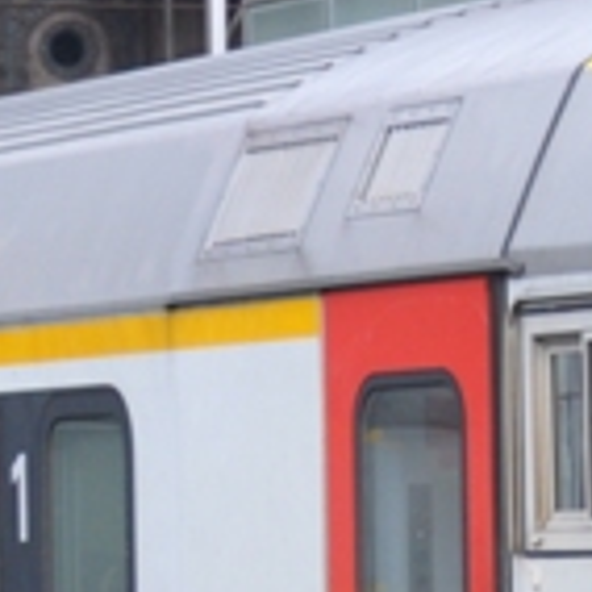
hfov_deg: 5.6
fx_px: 6037
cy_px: 550
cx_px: 288
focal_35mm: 312
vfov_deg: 5.6
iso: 500
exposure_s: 1/60
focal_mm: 34
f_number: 4.2
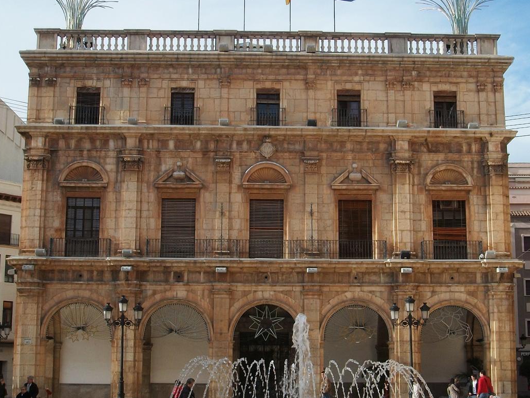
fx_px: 949
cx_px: 276
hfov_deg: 31.2
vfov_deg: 23.6
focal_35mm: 62
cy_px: 207
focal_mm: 7.1
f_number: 6.3
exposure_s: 1/201
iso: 80
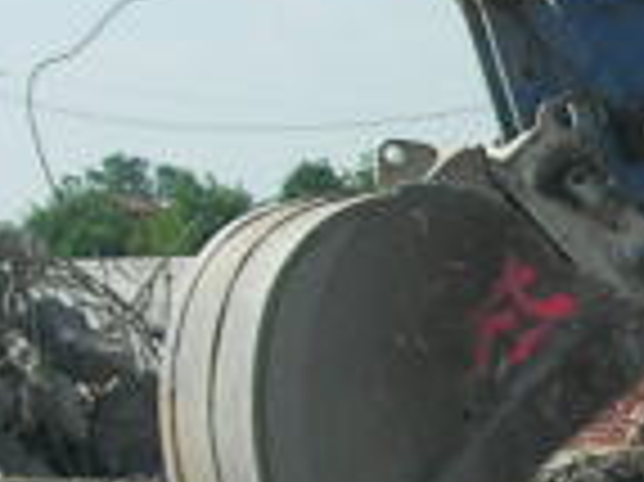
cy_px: 257
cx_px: 1473
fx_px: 5075
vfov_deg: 5.4
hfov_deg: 6.9
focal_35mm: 273
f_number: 4.8
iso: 64
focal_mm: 7.8
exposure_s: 1/630
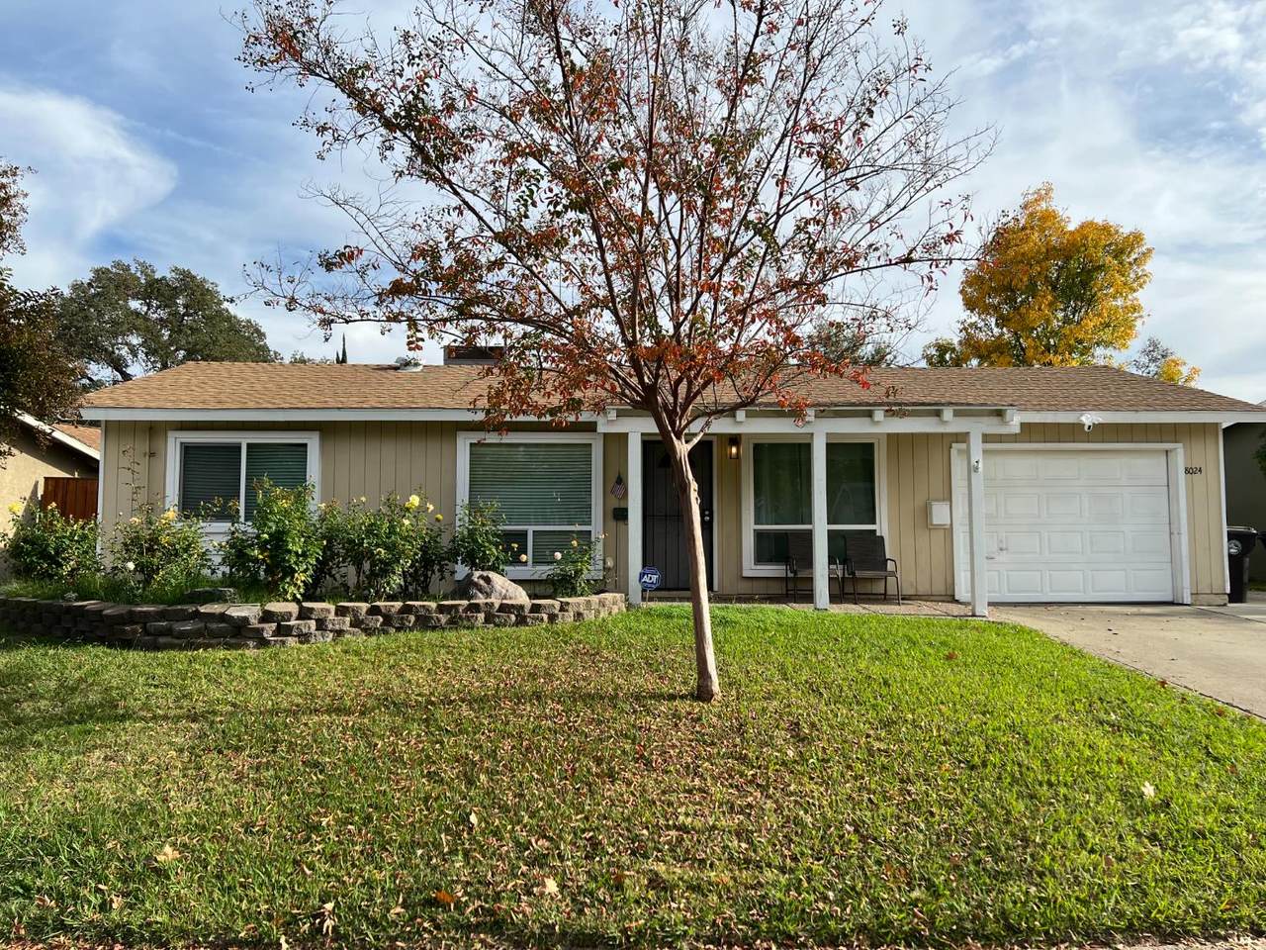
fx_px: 951
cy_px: 475
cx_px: 633
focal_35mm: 26
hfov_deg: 67.3
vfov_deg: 53.1
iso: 50
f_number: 1.5
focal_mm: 5.7
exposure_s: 1/2994
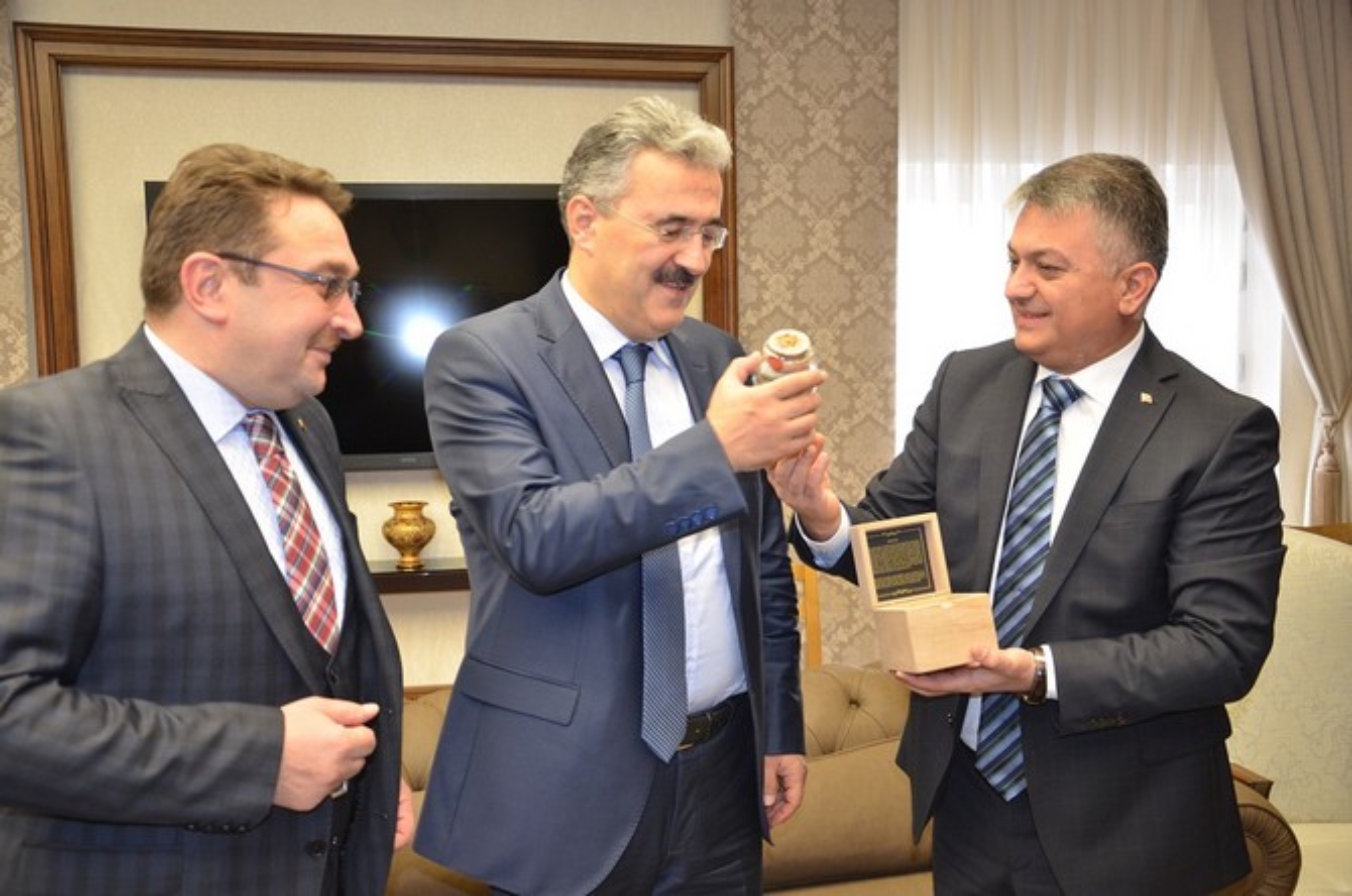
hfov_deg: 51.4
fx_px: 1406
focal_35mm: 38
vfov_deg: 35.4
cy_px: 448
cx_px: 676
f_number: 4
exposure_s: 1/60
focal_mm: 25
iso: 800
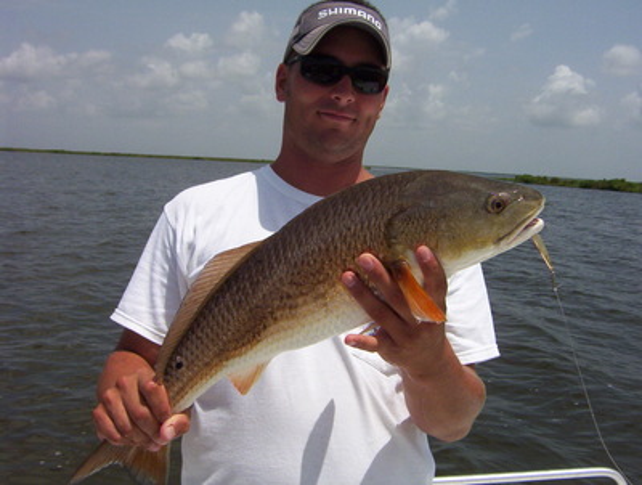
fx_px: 669
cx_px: 321
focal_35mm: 36
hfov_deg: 51.2
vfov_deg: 39.8
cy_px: 242
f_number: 5.24
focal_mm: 5.54
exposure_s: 1/1701
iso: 100
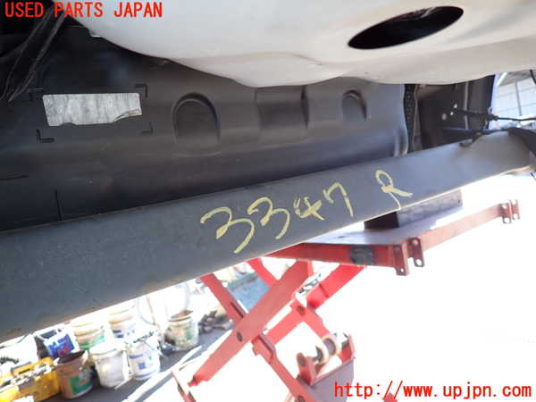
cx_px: 268
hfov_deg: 69.4
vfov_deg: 54.9
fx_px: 387
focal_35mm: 25
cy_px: 201
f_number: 2
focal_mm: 4.5
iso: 100
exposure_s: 1/125
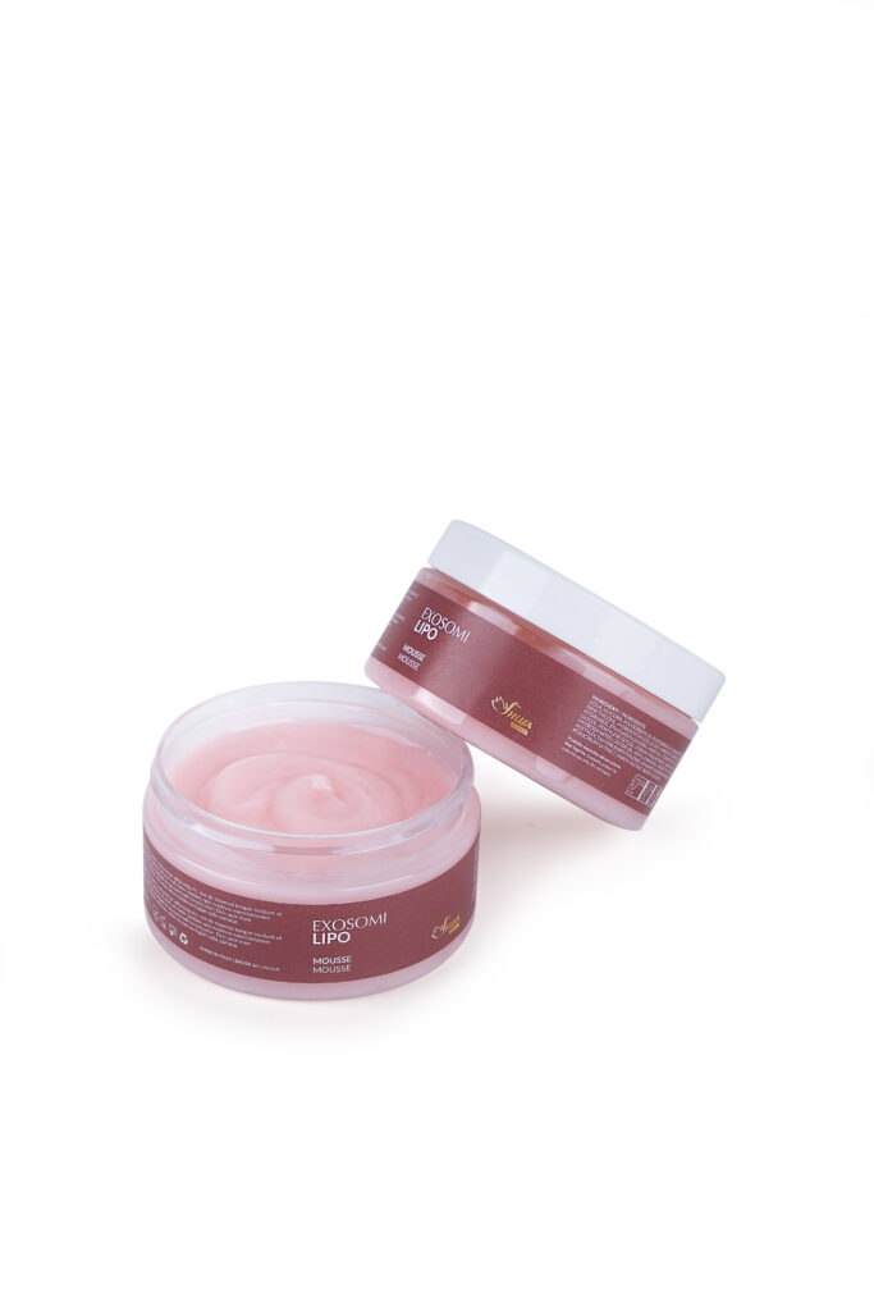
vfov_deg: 25.7
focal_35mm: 79
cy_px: 656
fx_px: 2876
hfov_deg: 17.3
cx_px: 437
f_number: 11
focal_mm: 52.4
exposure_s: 1/125
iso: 125
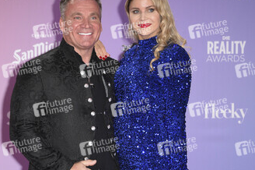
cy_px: 88
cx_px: 110
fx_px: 828
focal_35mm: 117
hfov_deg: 17.5
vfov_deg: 11.7
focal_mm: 85
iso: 2000
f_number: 5.6
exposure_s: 1/250
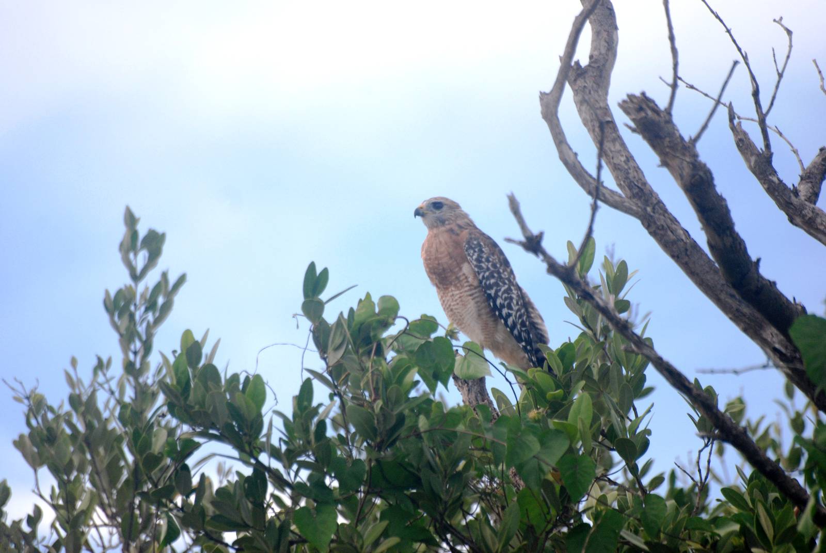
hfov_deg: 4.6
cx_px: 413
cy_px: 276
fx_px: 10337
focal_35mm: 450
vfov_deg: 3.1
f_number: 5.6
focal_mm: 300
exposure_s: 1/640
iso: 400
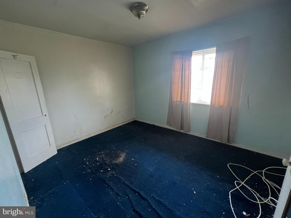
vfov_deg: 89.9
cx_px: 146
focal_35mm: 13
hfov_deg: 106.2
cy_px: 109
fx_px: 109
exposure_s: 1/60
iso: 320
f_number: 1.8
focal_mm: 1.57
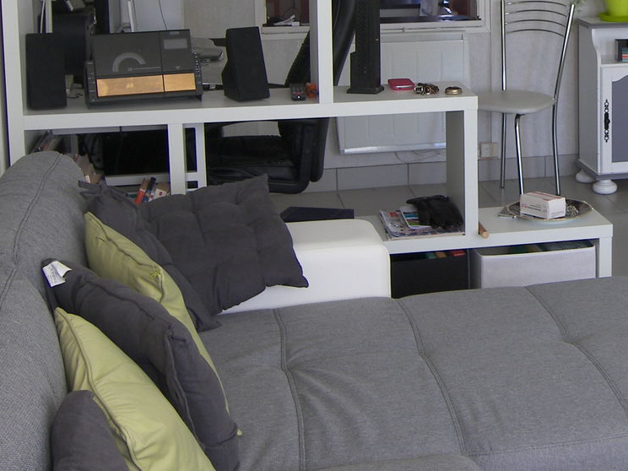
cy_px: 52
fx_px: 1288
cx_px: 568
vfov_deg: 20.3
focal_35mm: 71
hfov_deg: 26.5
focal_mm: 6.9
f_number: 3.2
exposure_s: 1/25
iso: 50
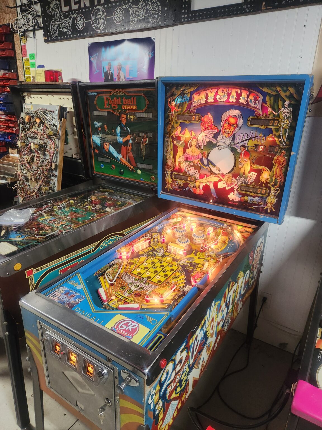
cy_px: 215
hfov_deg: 58.9
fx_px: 285
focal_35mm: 23
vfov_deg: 73.9
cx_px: 161
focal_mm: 5.4
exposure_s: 1/120
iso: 640
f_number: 1.8
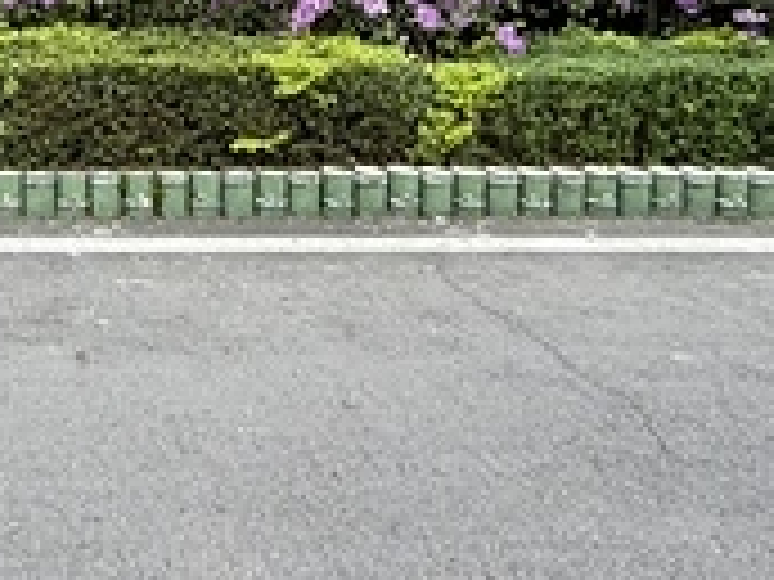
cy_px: -135
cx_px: 4
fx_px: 1163
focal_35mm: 52
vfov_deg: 25.0
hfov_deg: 33.7
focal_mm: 2.22
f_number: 2.2
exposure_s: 1/86
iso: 320
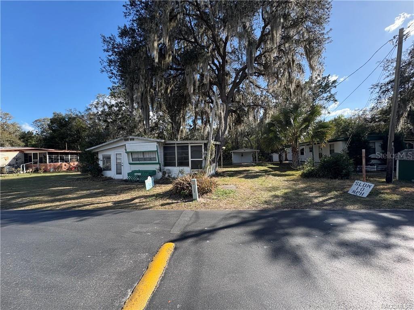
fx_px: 167
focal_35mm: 14
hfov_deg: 102.1
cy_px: 155
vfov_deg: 85.7
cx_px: 207
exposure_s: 1/840
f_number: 2.2
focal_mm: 2.22
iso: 64
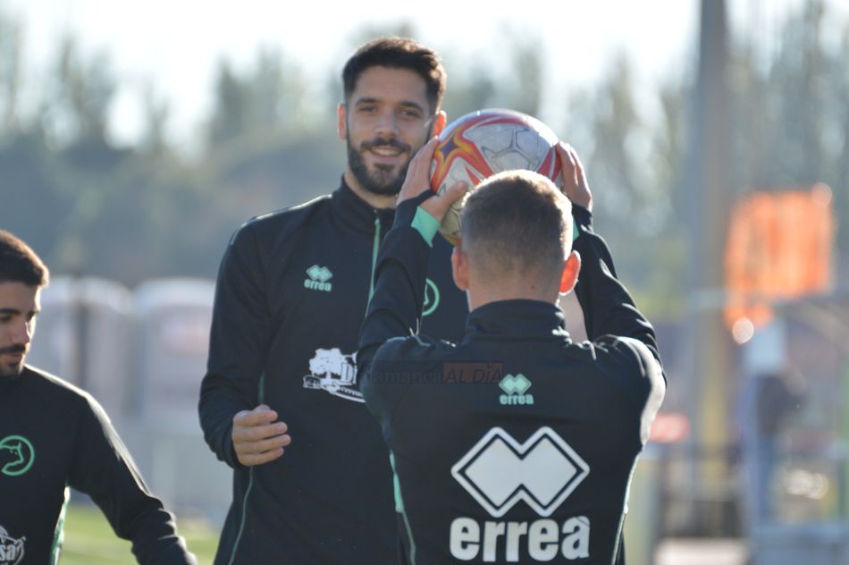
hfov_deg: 4.6
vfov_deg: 3.1
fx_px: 10605
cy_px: 282
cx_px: 424
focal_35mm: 450
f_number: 5.6
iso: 400
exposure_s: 1/800
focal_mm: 300
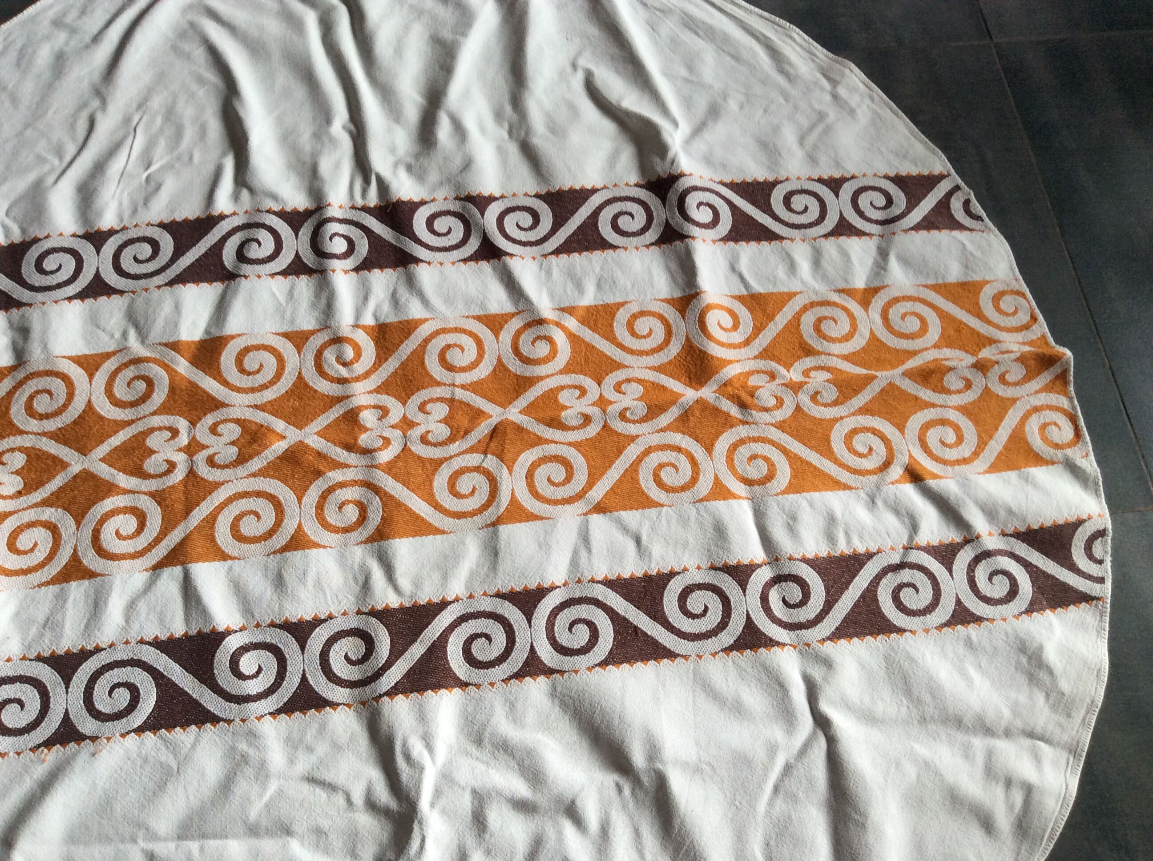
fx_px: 1064
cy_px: 430
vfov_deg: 44.1
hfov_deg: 56.9
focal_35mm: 32
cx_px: 576
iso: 64
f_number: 2.4
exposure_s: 1/100
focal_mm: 3.3
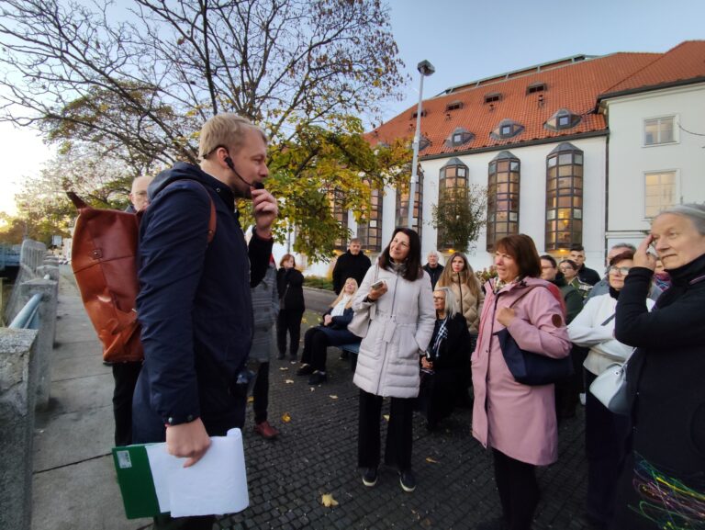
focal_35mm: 16
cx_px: 352
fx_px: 326
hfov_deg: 94.5
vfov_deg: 78.2
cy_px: 265
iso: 64
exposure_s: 1/50
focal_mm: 1.65
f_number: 2.2
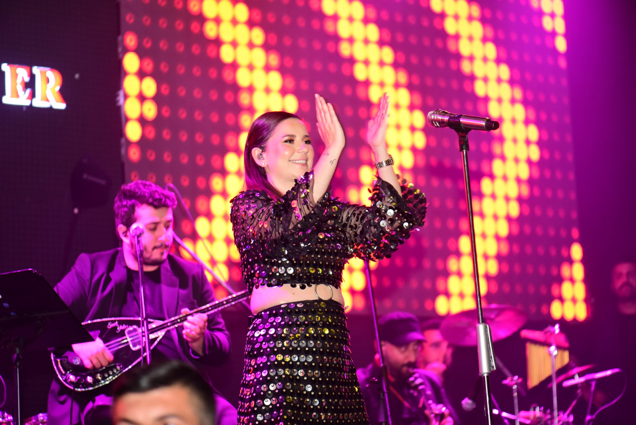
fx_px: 1856
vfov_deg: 13.1
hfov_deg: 19.4
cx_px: 318
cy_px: 212
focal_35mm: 105
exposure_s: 1/100
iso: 3200
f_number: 2.8
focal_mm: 105
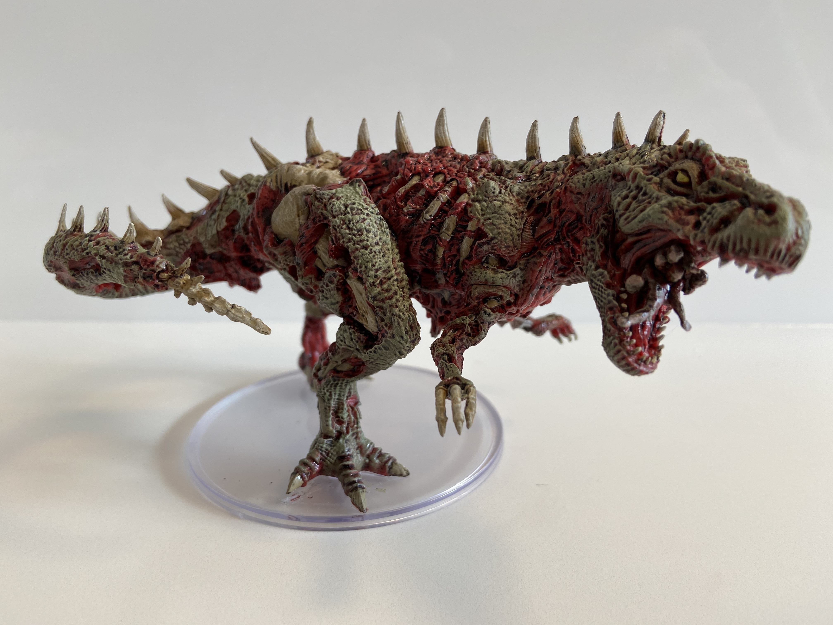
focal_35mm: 26
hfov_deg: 67.3
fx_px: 626
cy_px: 312
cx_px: 416
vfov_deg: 53.1
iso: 64
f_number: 1.8
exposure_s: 1/120
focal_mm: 4.25
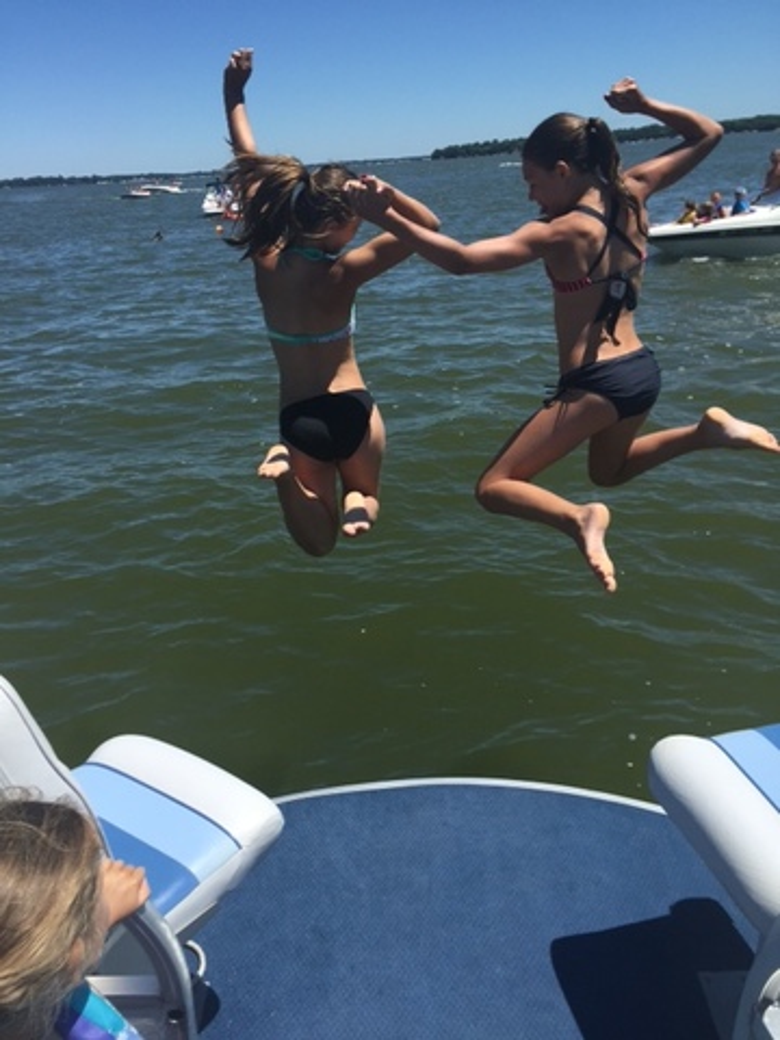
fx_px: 871
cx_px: 390
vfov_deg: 61.7
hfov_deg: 48.2
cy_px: 520
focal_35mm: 29
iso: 32
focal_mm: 4.15
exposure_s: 1/2326
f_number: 2.2
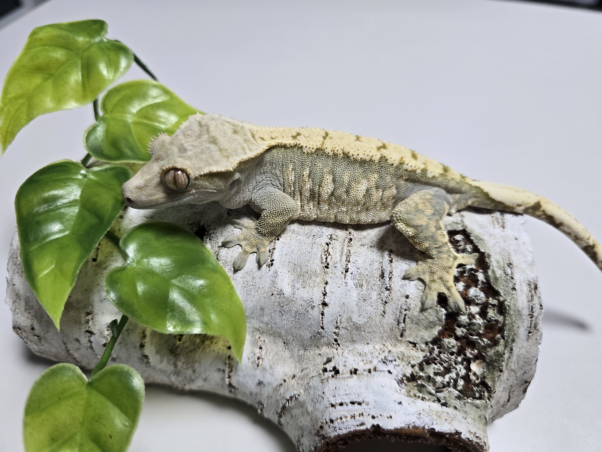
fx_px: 400
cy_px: 226
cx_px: 301
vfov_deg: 58.9
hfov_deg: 73.9
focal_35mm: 23
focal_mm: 6.3
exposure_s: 1/120
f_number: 1.7
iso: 125
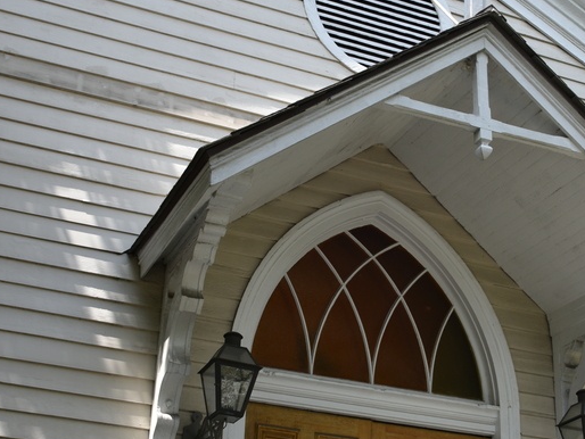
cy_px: 254
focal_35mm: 67
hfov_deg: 28.9
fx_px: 1133
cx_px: 346
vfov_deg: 21.9
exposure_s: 1/200
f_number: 7.1
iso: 100
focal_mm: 28
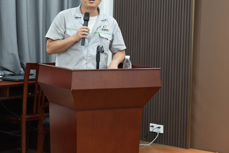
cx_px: 85
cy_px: 50
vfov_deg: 14.4
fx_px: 604
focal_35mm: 95
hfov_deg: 21.4
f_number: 3.5
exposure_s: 1/60
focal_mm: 51
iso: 1000
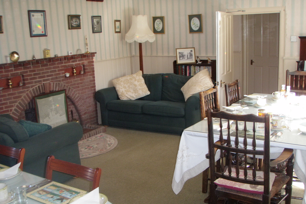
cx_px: 154
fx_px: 340
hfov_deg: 48.5
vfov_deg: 33.4
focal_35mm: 40
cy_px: 116
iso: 250
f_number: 3.5
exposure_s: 1/30
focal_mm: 6.7
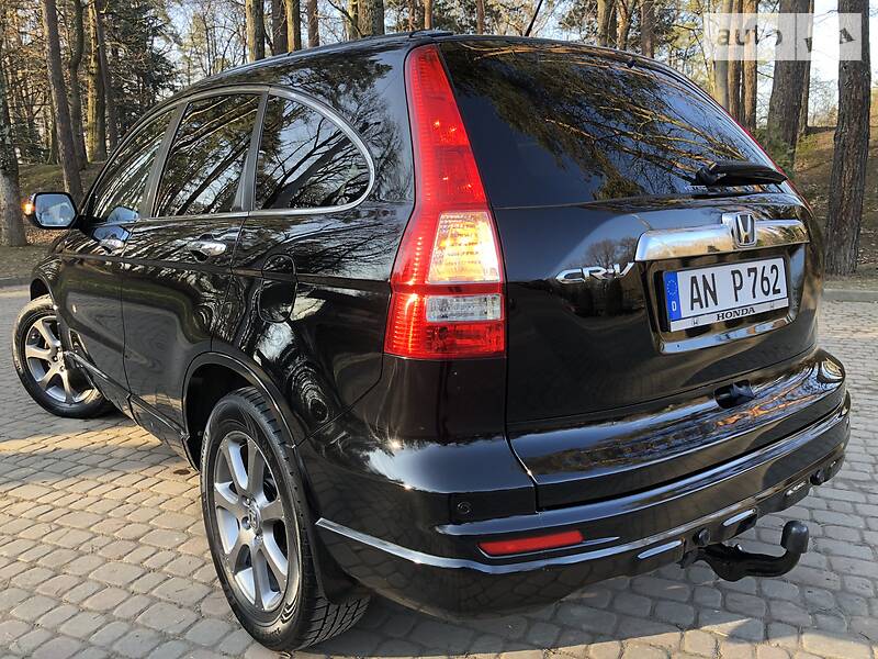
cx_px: 439
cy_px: 330
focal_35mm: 28
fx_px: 710
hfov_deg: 63.4
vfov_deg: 49.7
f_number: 1.8
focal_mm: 4
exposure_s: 1/120
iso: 40
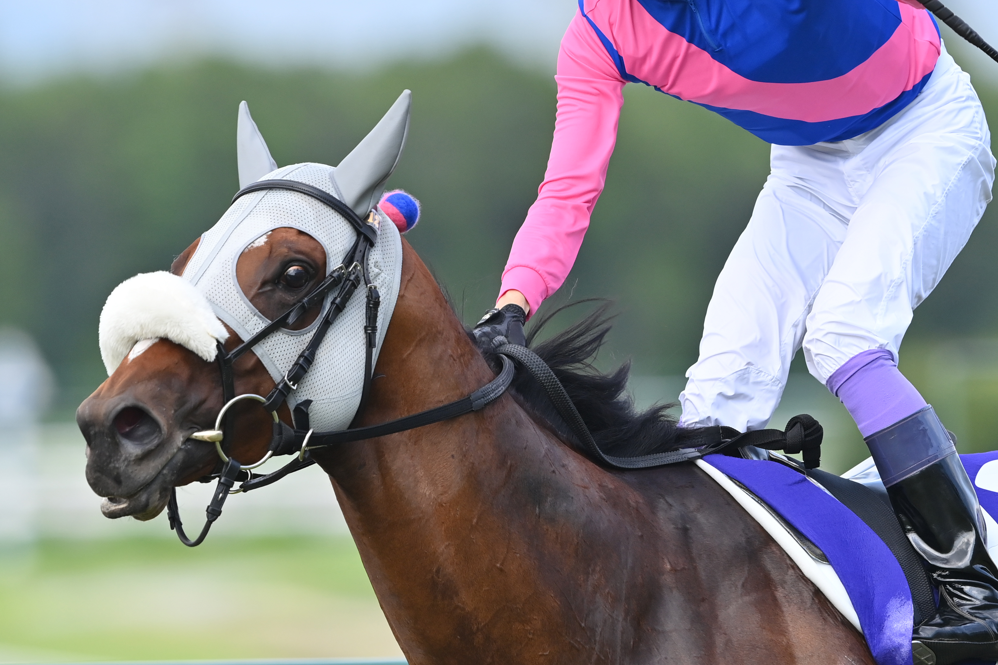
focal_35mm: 952
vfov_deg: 1.4
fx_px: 26392
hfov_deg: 2.2
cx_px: 645
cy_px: 240
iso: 640
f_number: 5.6
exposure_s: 1/1250
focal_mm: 560
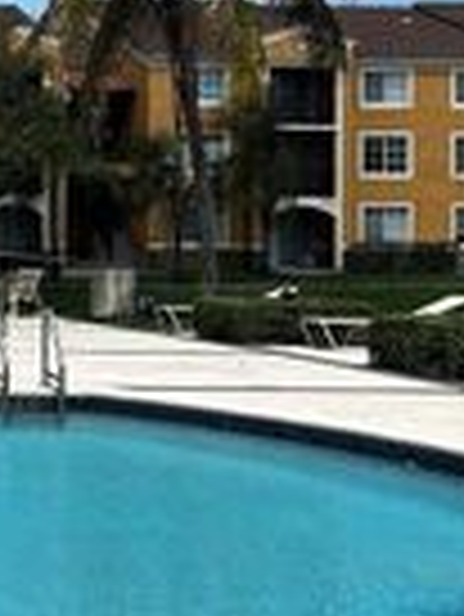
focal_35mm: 95
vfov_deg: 20.6
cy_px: 205
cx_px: -329
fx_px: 1695
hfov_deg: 14.1
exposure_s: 1/5319
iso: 50
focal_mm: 5.7
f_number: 1.5
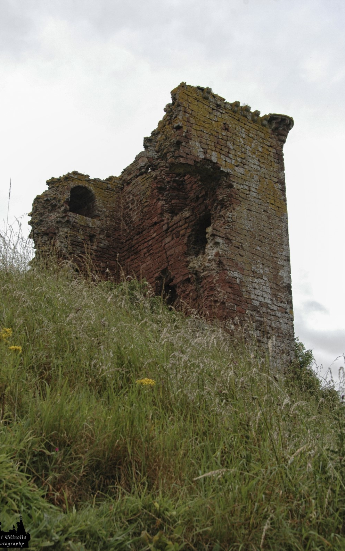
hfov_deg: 24.4
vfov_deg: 38.2
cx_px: 164
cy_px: 280
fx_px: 797
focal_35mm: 53
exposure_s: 1/320
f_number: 9
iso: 200
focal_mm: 34
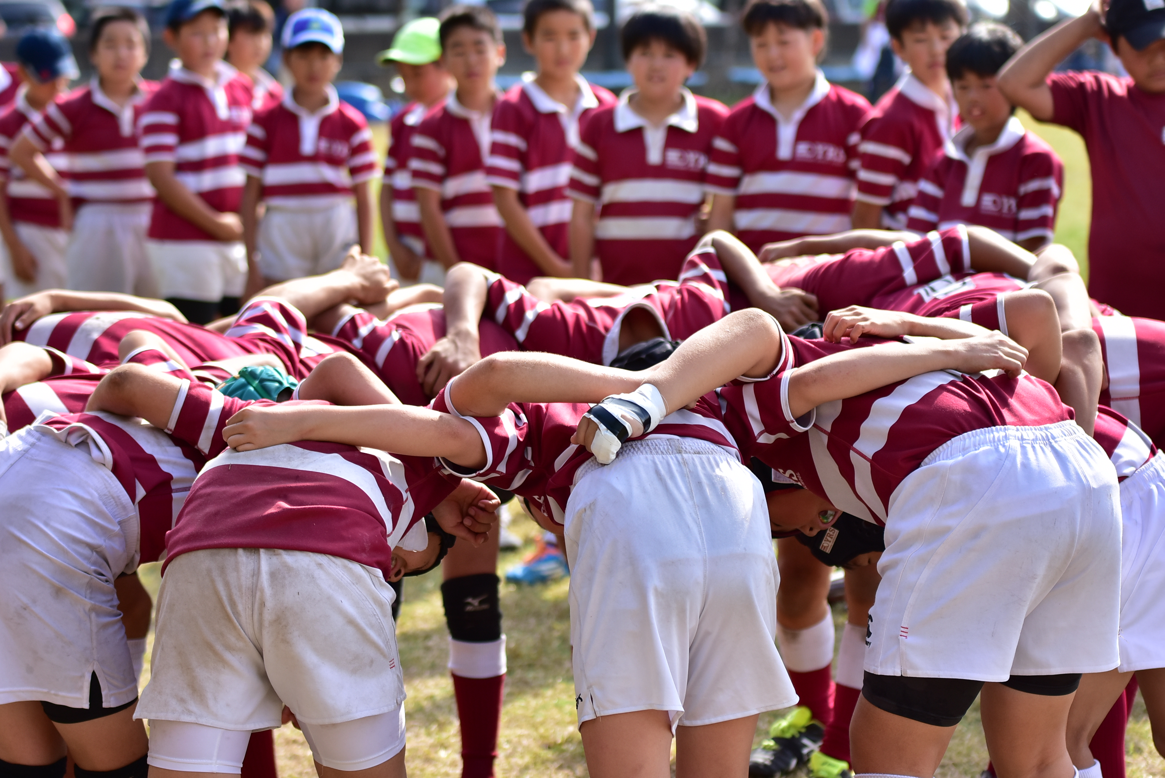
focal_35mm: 105
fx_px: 3400
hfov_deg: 19.4
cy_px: 389
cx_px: 582
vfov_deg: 13.1
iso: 200
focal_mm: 70
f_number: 3.2
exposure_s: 1/1250
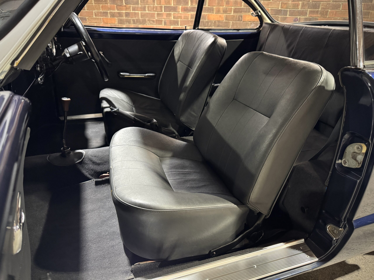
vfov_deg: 56.8
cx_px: 187
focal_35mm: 24
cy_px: 140
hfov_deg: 71.6
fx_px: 259
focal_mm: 6.76
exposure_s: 1/33
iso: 800
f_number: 1.78
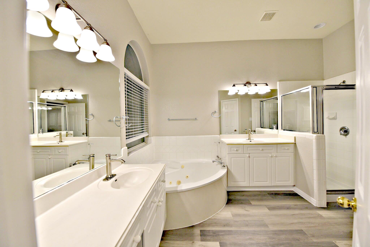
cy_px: 124
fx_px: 144
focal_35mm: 14
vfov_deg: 81.3
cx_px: 185
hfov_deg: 104.2
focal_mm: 14
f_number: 5
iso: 400
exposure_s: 1/100
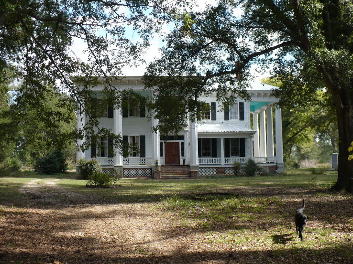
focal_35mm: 37
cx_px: 176
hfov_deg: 50.2
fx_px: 377
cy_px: 132
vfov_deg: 38.6
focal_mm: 6.1
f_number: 2.8
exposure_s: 1/500
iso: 100
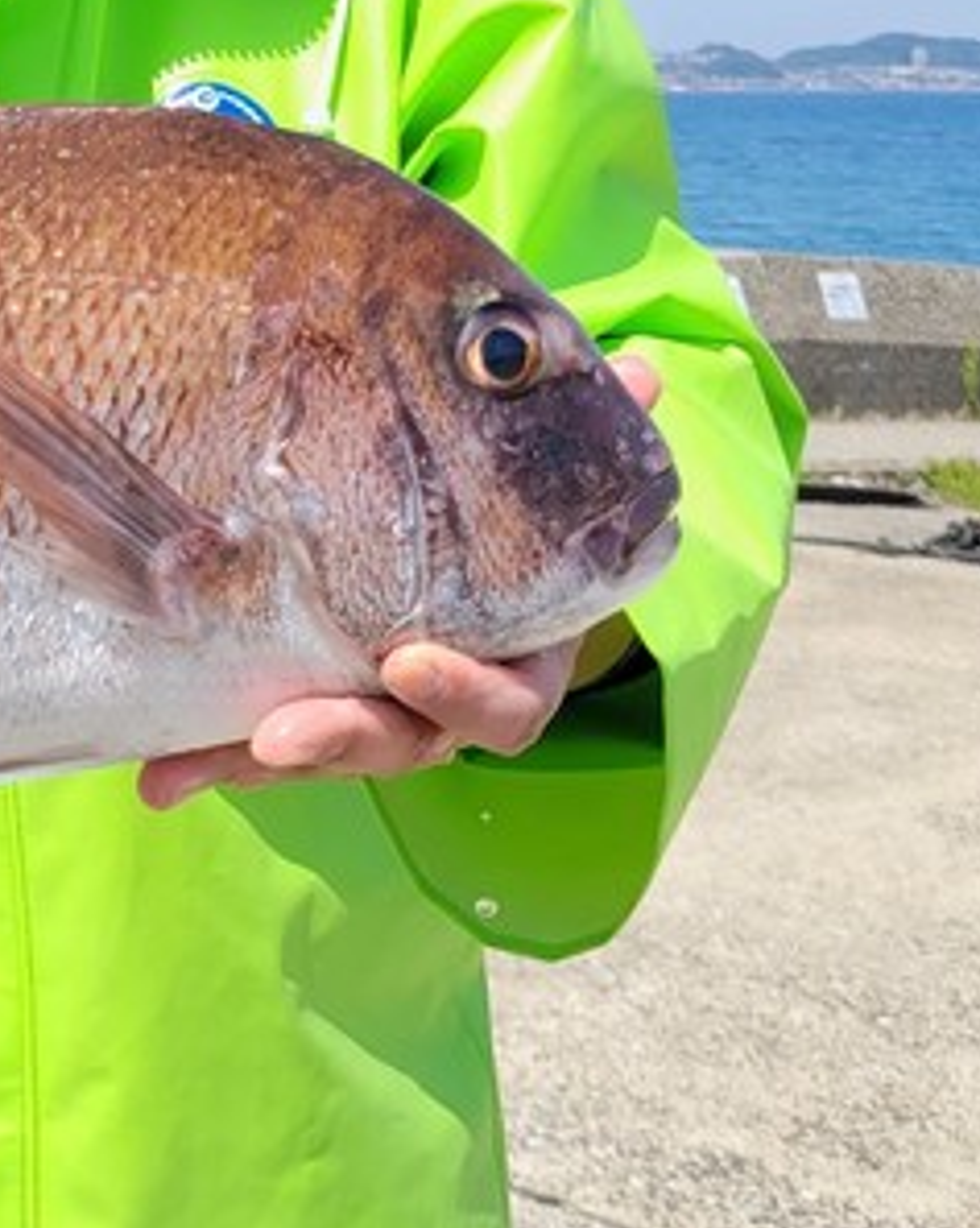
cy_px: 517
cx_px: -50
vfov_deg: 26.1
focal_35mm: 73
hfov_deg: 20.2
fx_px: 2651
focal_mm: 5.4
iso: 40
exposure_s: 1/1593
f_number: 1.8
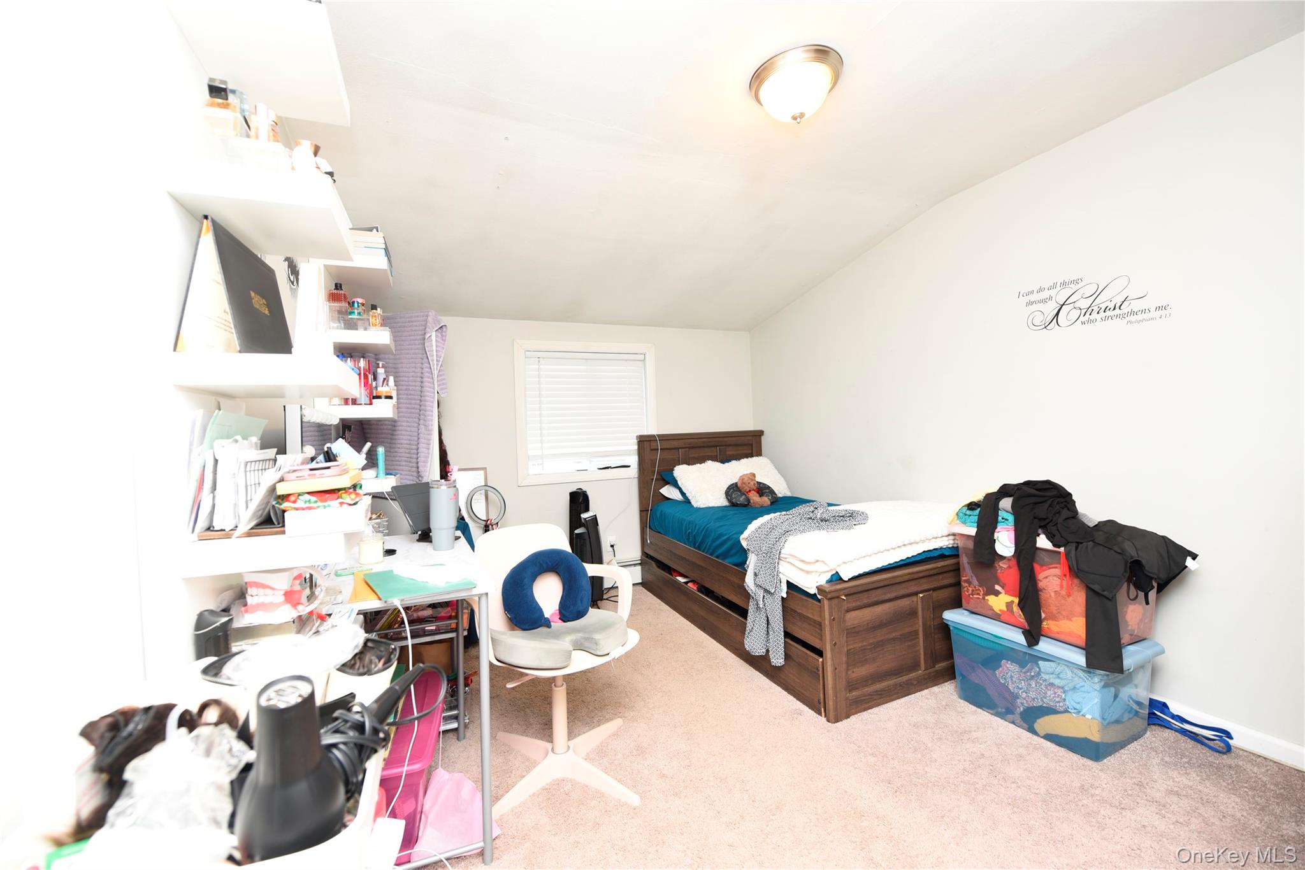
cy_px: 435
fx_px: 508
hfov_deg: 104.2
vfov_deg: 81.2
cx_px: 652
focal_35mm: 14
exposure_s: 1/15
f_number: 4.5
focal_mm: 14
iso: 200
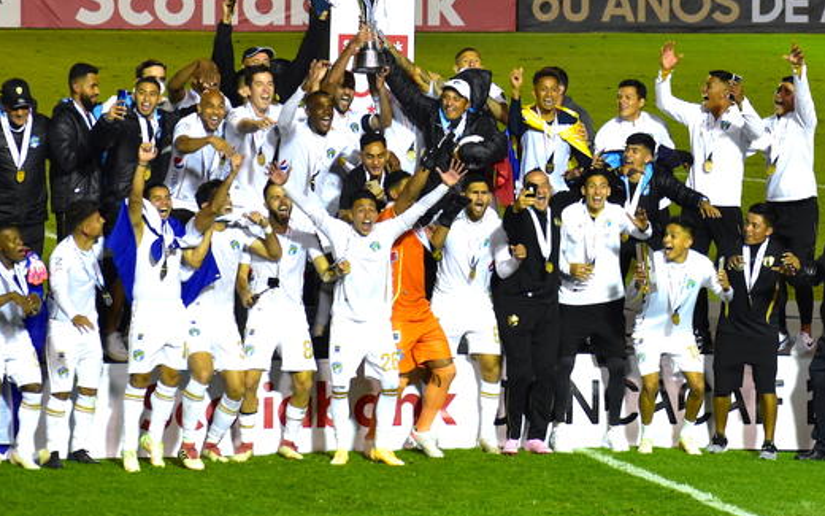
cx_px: 389
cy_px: 110
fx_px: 7577
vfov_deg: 3.9
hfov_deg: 6.2
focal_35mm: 337
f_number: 4.8
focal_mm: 122
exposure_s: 1/640
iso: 3200
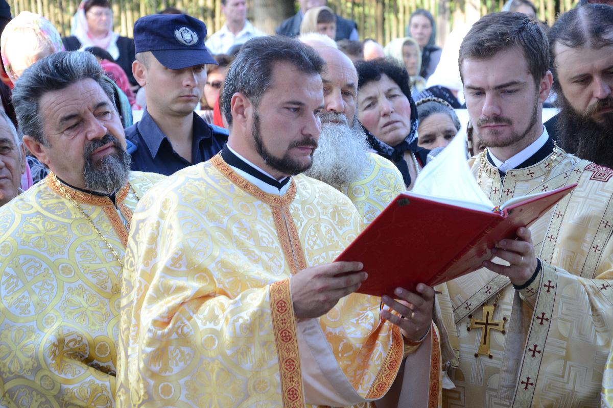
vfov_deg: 11.4
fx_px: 2043
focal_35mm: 120
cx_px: 306
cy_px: 204
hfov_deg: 17.1
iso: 500
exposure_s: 1/100
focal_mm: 80
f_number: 6.3
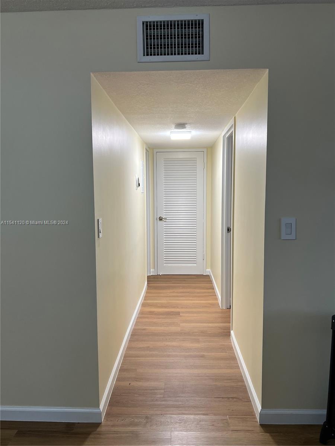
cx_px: 168
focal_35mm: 26
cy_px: 223
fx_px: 335
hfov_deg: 53.1
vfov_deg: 67.3
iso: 64
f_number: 1.5
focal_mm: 5.7
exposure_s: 1/120
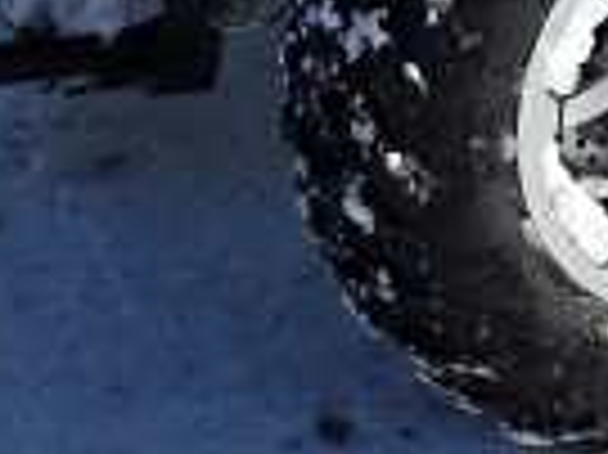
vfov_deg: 7.9
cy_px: -620
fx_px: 3071
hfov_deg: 11.2
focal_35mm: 175
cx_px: 662
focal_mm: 6.3
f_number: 1.7
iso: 80
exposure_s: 1/7944
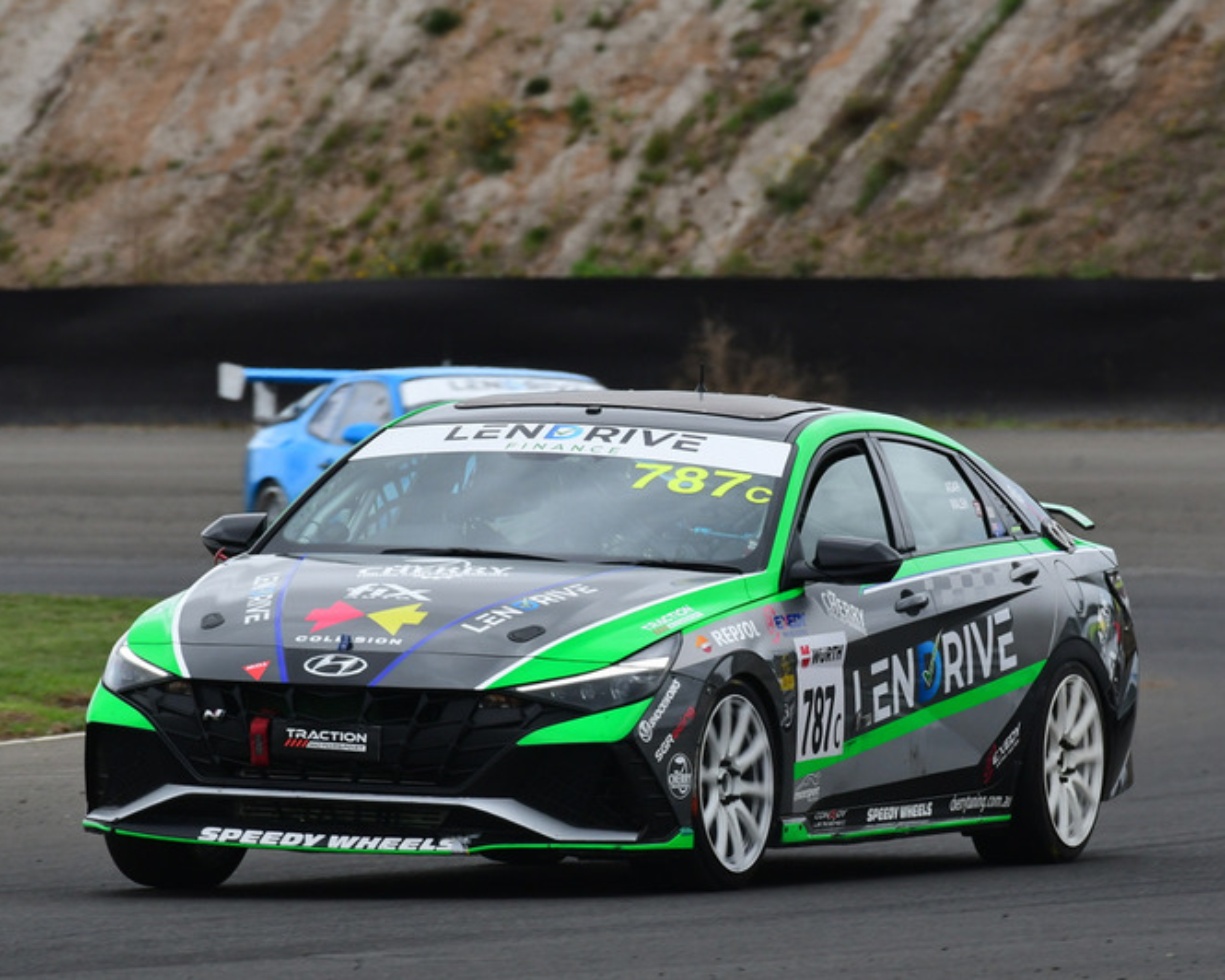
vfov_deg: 2.2
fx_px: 25197
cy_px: 490
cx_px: 694
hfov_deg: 2.8
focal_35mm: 695
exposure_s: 1/640
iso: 800
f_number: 11
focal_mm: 410
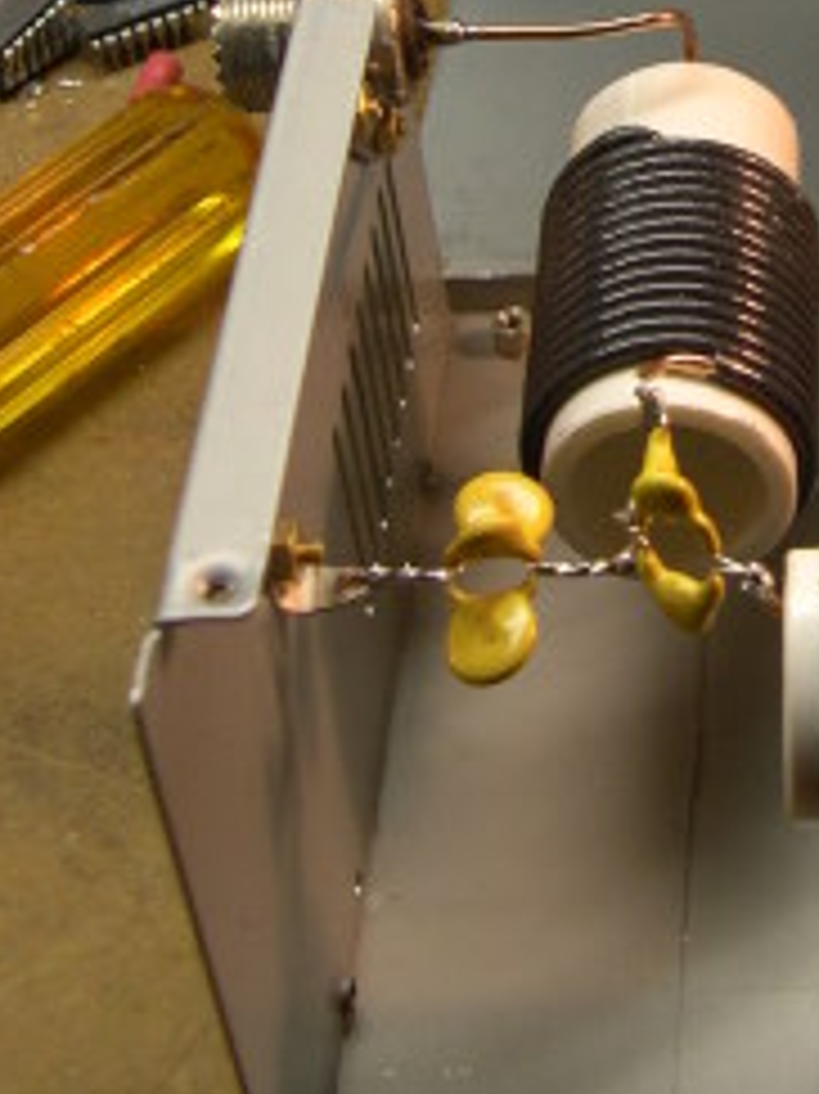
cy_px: 41
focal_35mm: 100
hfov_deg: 14.3
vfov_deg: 19.2
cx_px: 990
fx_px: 3157
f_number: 2.8
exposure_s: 1/37.1
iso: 100
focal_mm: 8
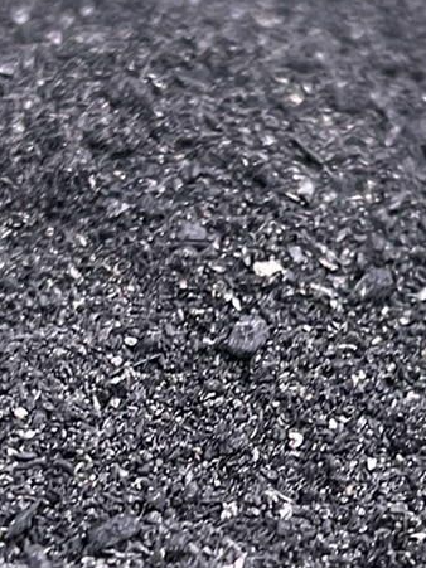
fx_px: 1937
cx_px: 194
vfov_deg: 16.5
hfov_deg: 12.5
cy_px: 520
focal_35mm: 118
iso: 250
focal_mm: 5.7
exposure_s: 1/60
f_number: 1.5
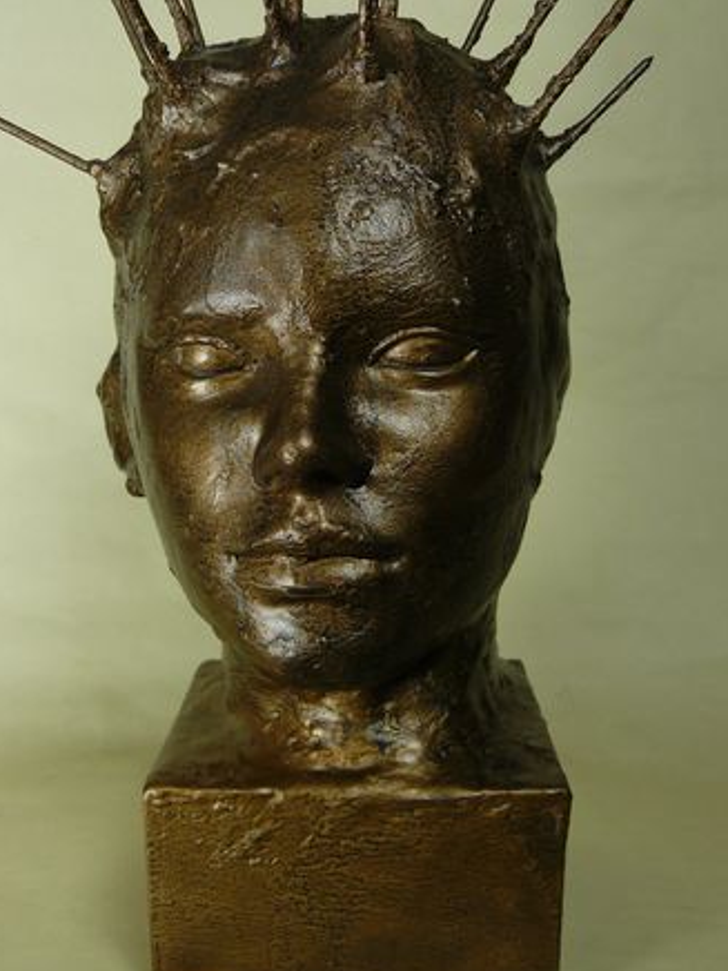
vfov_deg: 44.8
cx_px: 341
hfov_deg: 34.3
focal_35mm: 42
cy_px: 493
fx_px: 1178
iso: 100
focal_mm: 6
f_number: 2.8
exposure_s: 1/40
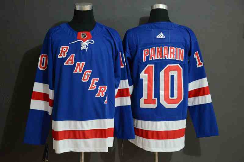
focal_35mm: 63
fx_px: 426
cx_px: 122
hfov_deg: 32.0
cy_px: 81
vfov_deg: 21.5
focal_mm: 42
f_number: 4.5
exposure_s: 1/30
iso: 4000
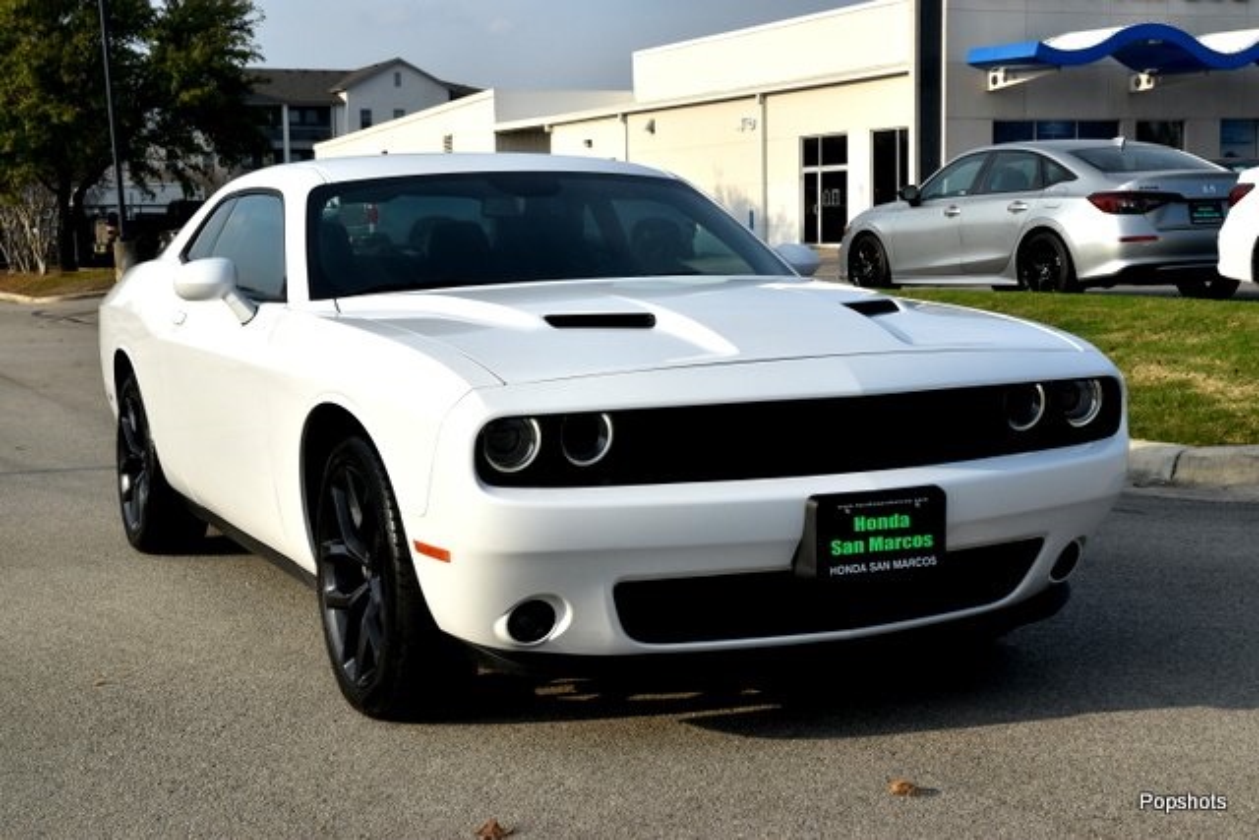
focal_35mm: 57
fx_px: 1994
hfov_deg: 35.0
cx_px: 630
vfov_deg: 23.8
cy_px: 420
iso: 200
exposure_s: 1/400
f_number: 10
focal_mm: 38
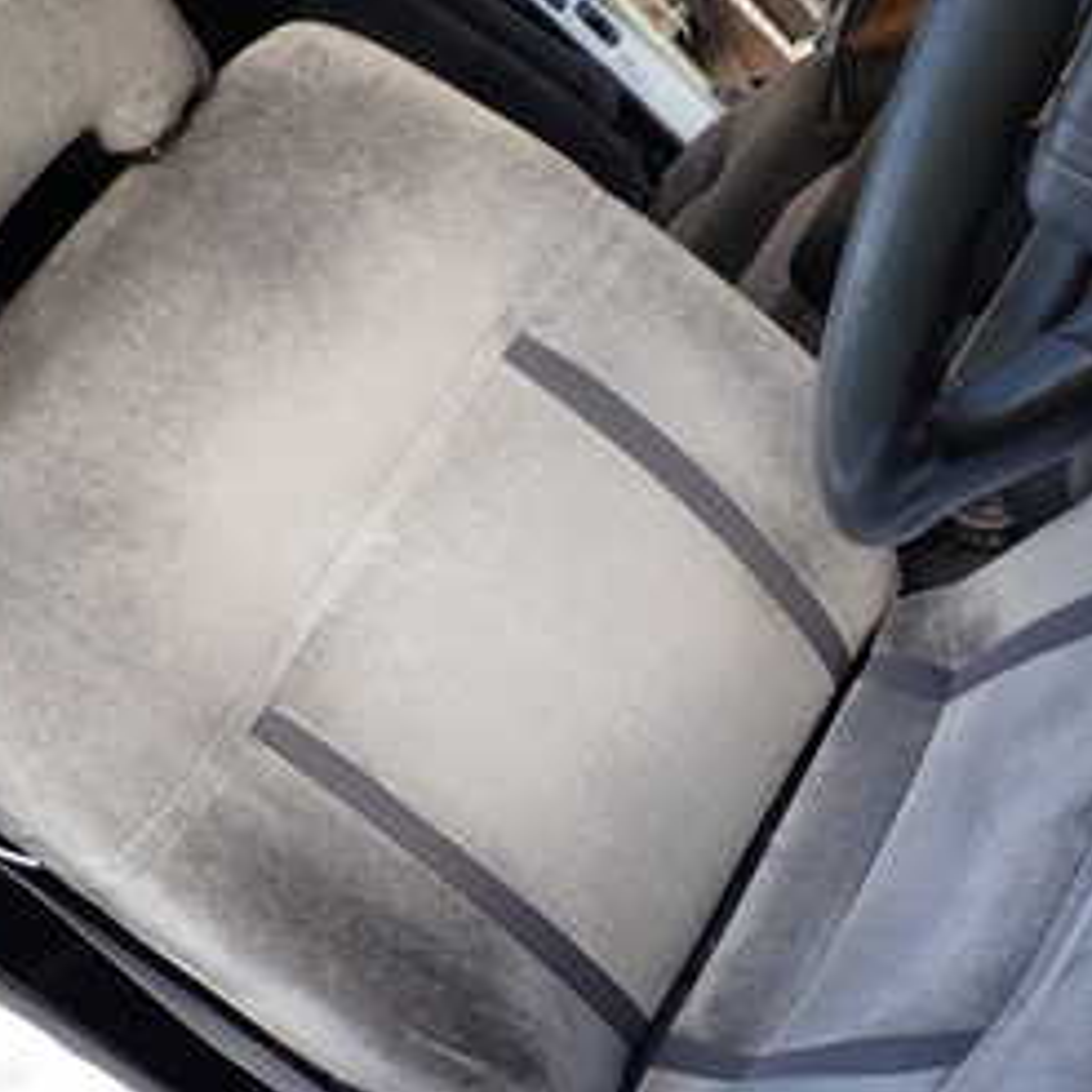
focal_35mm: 54
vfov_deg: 31.6
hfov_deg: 31.6
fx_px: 1927
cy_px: 639
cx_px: 630
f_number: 2.8
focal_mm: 4.5
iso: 100
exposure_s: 1/100
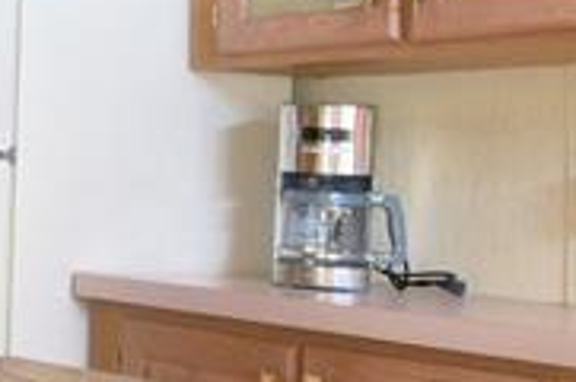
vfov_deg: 16.0
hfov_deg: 20.1
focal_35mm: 85
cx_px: -328
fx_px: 1358
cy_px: 121
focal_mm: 10
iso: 250
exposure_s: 1/30
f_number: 4.5
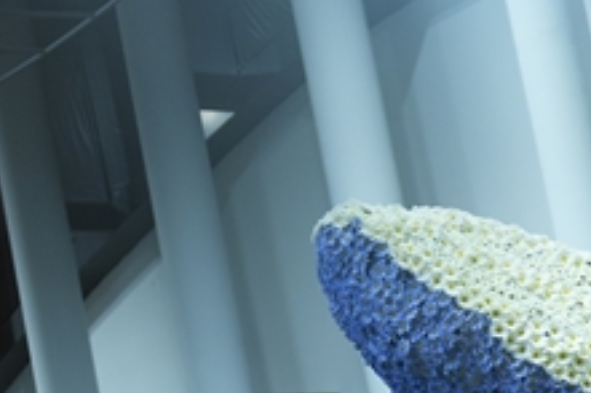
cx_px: 937
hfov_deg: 11.9
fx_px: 2690
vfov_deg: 8.3
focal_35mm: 164
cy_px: 464
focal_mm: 50
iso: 400
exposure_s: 1/320
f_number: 1.4
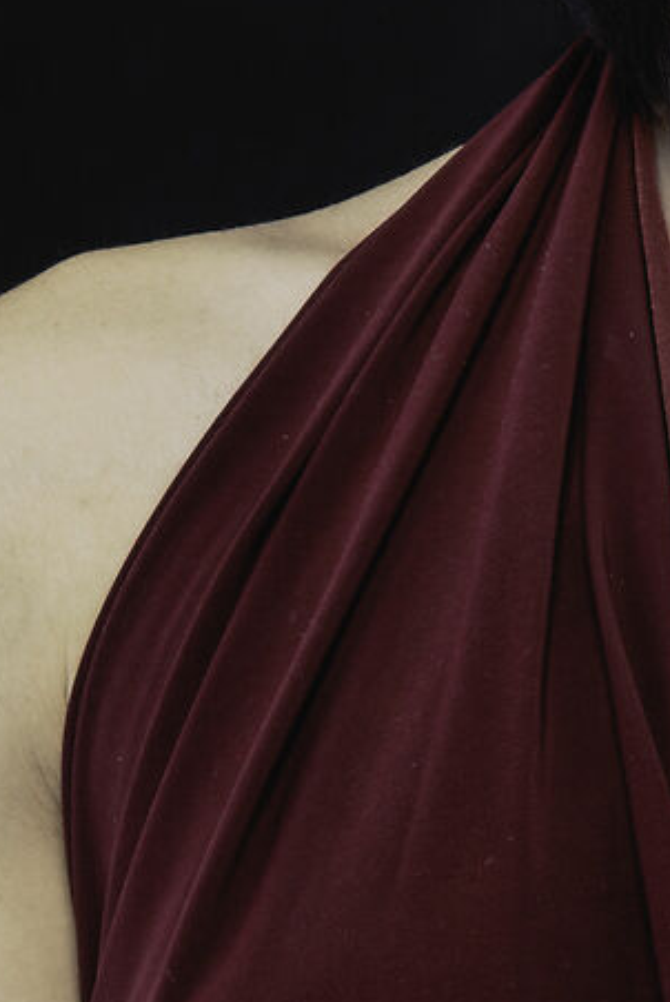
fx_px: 19984
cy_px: 947
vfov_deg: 2.9
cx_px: 1072
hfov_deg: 1.9
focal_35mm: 717
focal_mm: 135
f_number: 14
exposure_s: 1/125
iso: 100
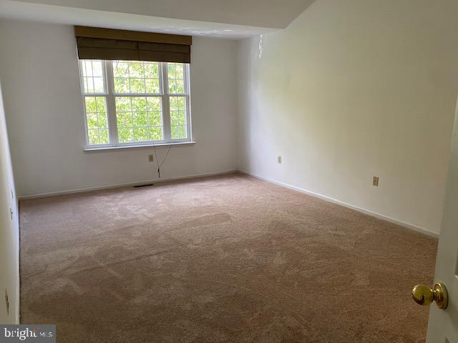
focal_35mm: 26
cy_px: 172
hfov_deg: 67.3
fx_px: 344
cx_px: 229
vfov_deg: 53.1
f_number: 1.8
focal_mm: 4.25
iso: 125
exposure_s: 1/61
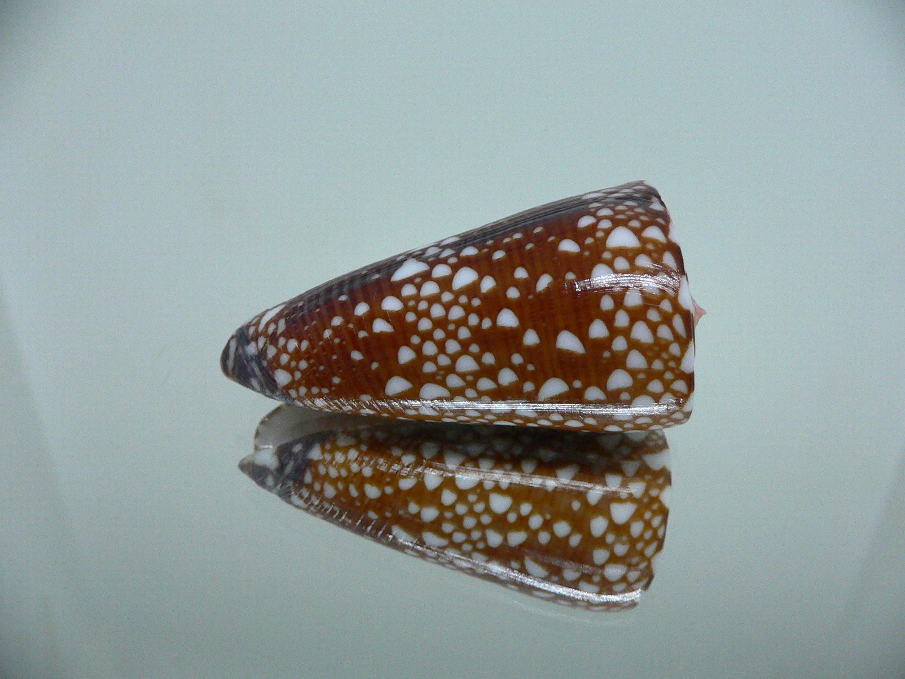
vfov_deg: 40.7
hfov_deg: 52.6
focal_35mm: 35
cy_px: 340
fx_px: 915
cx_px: 452
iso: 200
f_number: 2.8
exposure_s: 1/50
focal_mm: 4.6
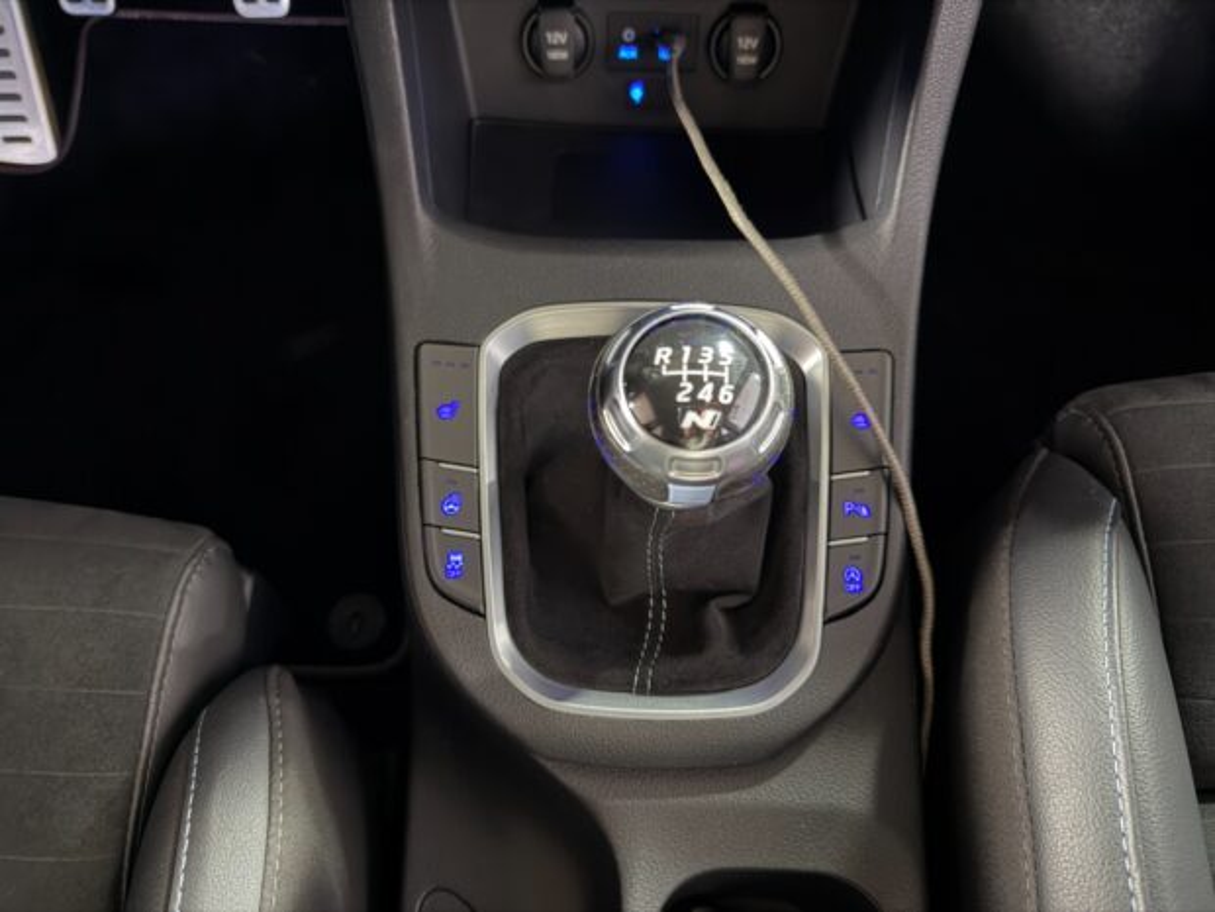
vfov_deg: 56.8
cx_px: 608
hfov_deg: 71.6
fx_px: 842
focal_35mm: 24
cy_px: 456
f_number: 1.78
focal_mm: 6.76
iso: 1250
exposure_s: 1/9
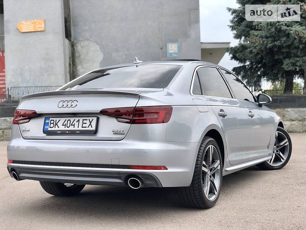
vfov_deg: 28.0
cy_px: 115
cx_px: 153
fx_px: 460
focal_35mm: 52
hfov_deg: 36.8
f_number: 2.4
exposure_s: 1/251
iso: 16
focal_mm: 6
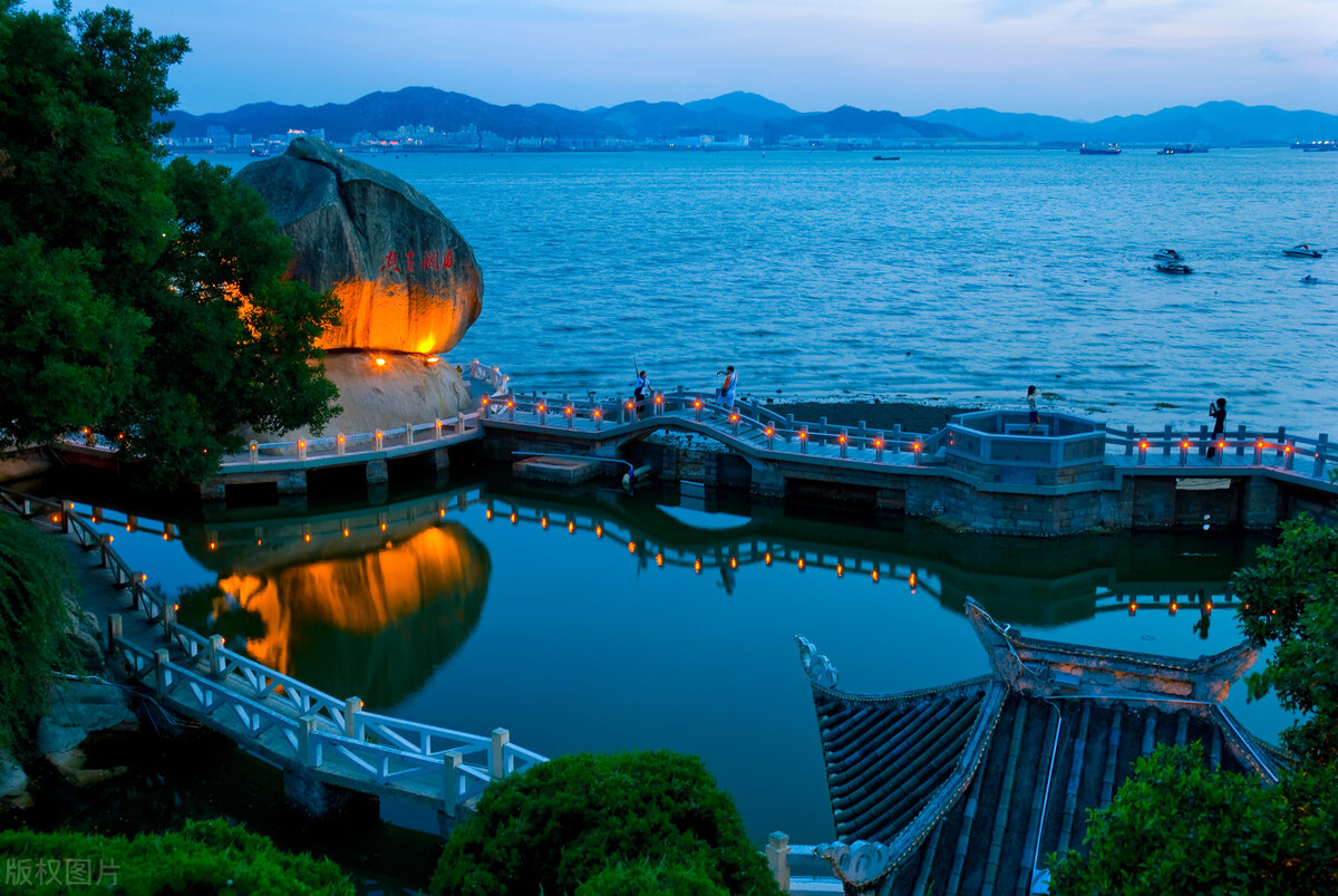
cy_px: 448
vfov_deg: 33.1
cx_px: 669
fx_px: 1507
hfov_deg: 47.9
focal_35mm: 40
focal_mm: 27
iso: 100
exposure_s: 1/1.67
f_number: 8
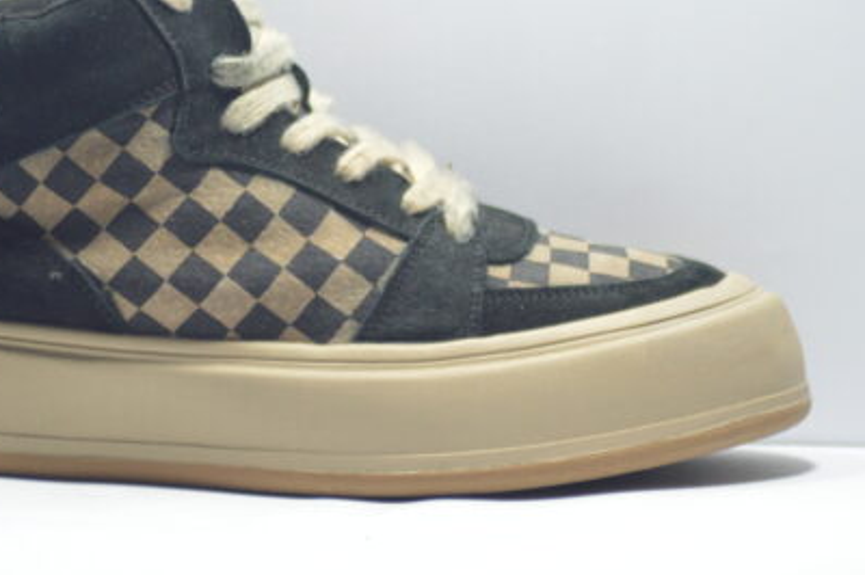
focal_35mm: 304
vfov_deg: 4.5
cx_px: 305
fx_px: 7292
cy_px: 187
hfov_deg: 6.8
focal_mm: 135
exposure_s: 1/125
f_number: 4.2
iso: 1000
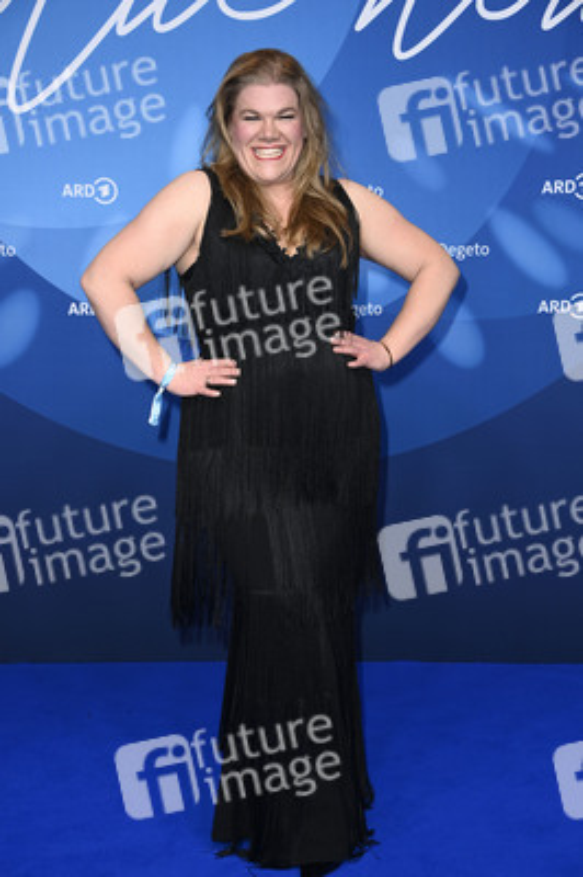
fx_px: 1509
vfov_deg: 32.4
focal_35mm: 62
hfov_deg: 21.9
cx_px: 292
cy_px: 438
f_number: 5.6
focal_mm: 62
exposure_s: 1/250
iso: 800
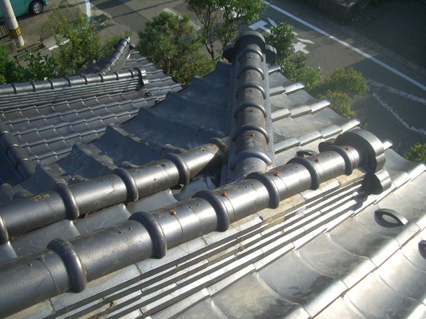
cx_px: 213
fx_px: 468
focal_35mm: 38
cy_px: 160
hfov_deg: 49.0
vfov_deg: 37.7
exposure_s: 1/160
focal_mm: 7.9
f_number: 5.6
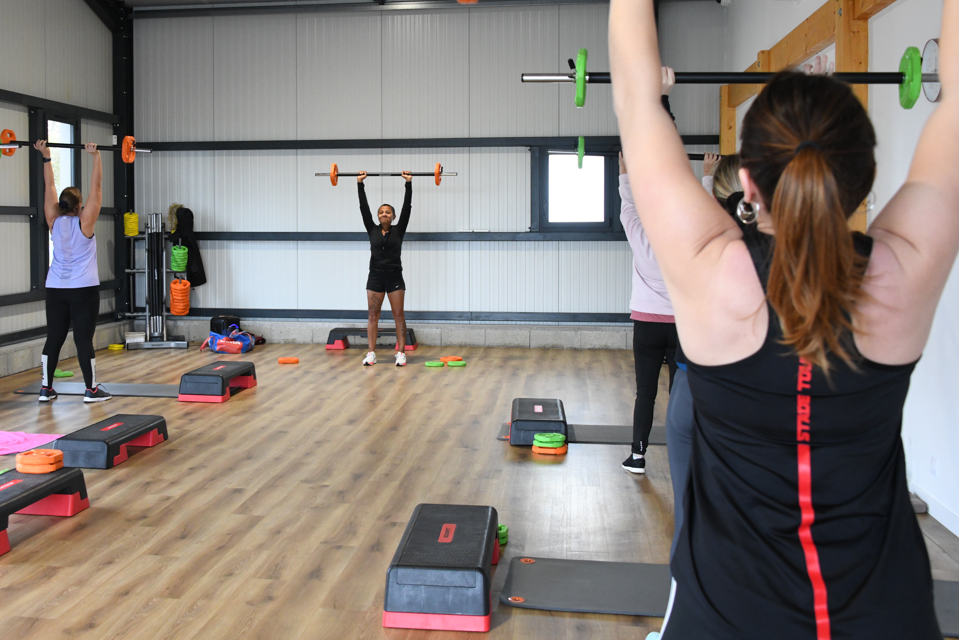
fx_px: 1092
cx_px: 376
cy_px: 259
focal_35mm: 41
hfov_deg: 47.1
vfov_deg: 32.5
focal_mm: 32
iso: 3200
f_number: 8
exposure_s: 1/100
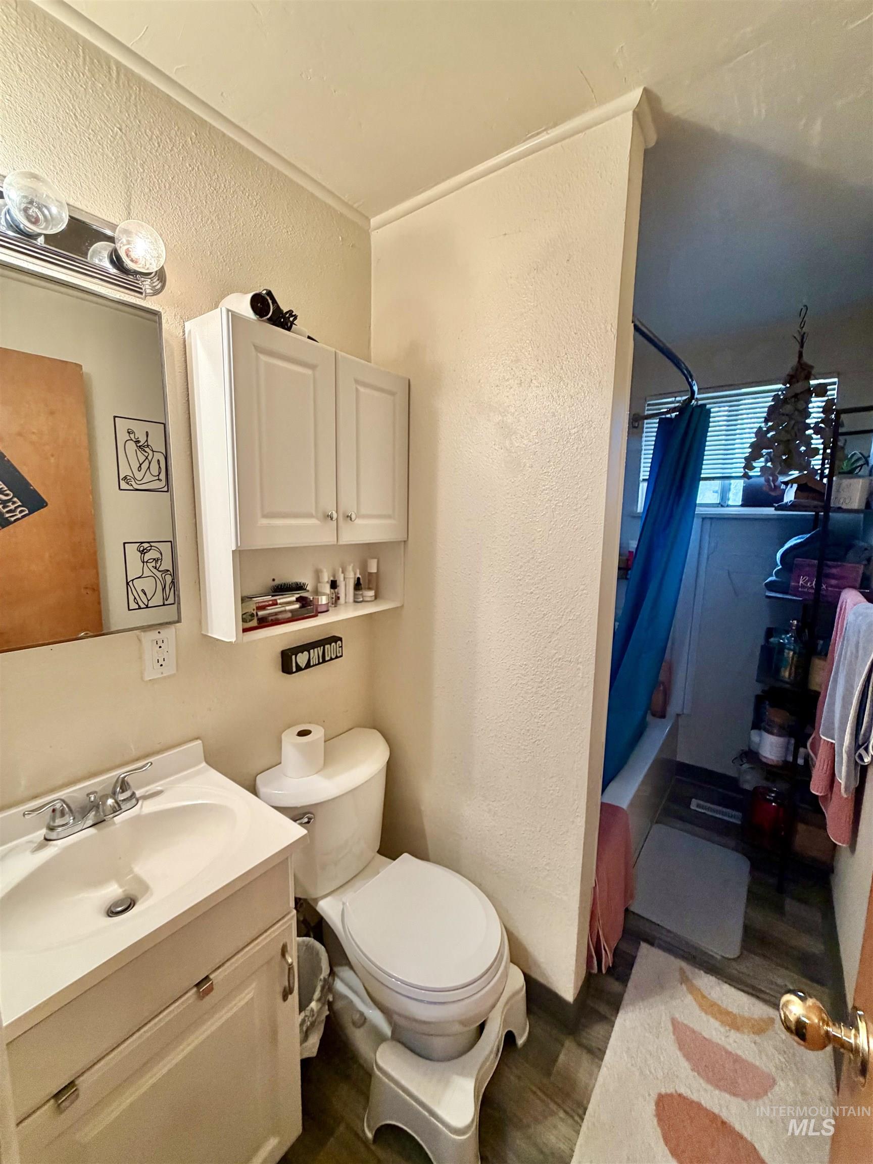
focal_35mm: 14
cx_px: 436
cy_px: 582
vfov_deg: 102.1
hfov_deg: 85.7
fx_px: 471
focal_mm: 2.22
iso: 250
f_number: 2.2
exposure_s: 1/120
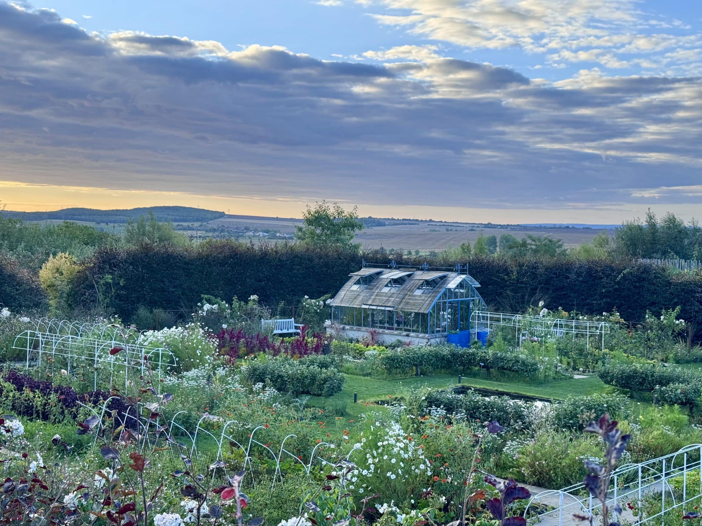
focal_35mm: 48
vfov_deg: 30.3
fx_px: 973
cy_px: 263
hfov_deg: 39.7
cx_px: 351
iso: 64
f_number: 1.78
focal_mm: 6.76
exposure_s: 1/577
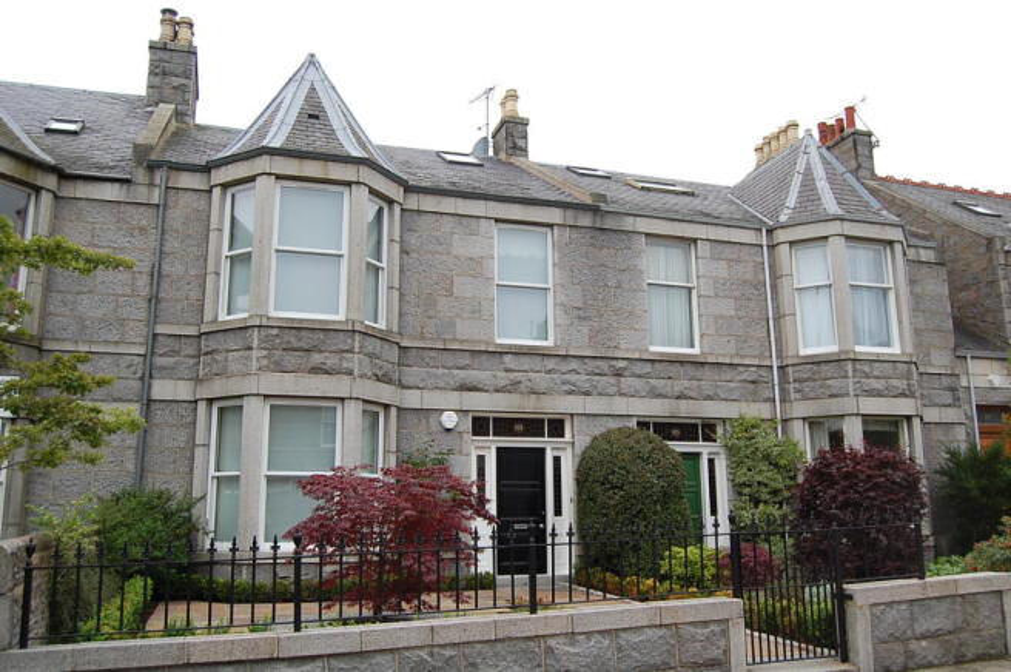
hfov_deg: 57.3
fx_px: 926
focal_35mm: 33
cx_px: 506
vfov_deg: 39.9
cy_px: 336
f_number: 5.6
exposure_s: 1/125
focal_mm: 22
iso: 200
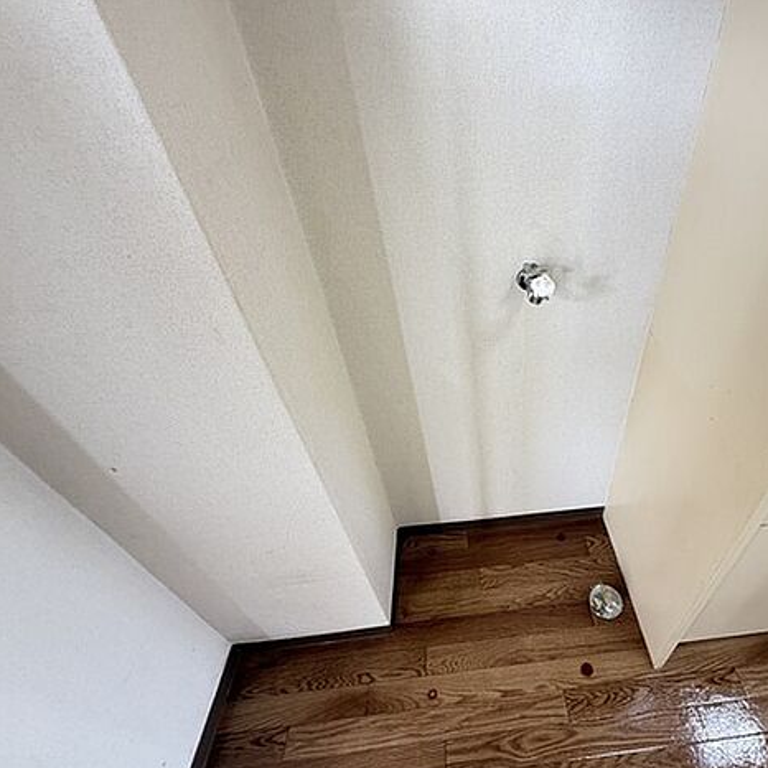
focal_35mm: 17
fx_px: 427
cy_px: 389
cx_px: 496
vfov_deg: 84.0
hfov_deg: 81.8
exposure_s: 1/69
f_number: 2.2
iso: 320
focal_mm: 2.22
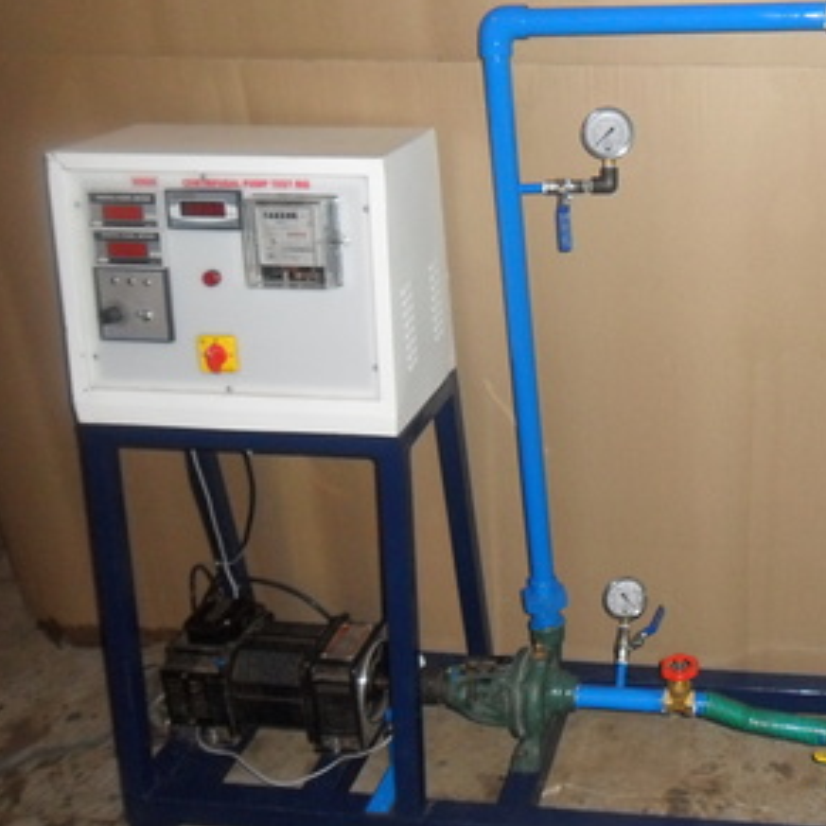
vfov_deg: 40.9
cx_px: 690
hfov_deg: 38.9
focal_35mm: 41
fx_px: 1107
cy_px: 390
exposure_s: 1/45
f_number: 3.5
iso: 200
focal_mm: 4.9
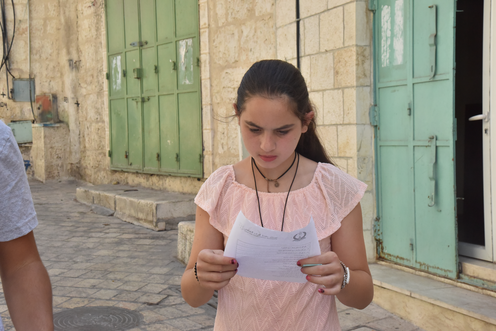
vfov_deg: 21.9
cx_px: 248
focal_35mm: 62
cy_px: 166
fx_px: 854
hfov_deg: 32.4
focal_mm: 62
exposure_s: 1/800
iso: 2500
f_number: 14
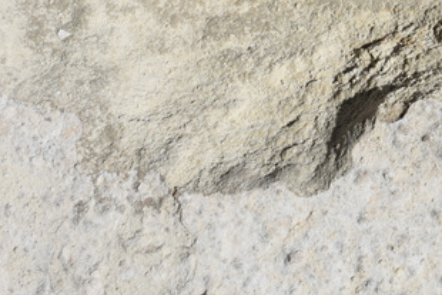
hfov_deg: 18.7
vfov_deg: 13.4
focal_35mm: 99
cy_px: -68
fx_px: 1216
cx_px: 616
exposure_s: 1/500
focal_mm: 20
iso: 100
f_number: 9
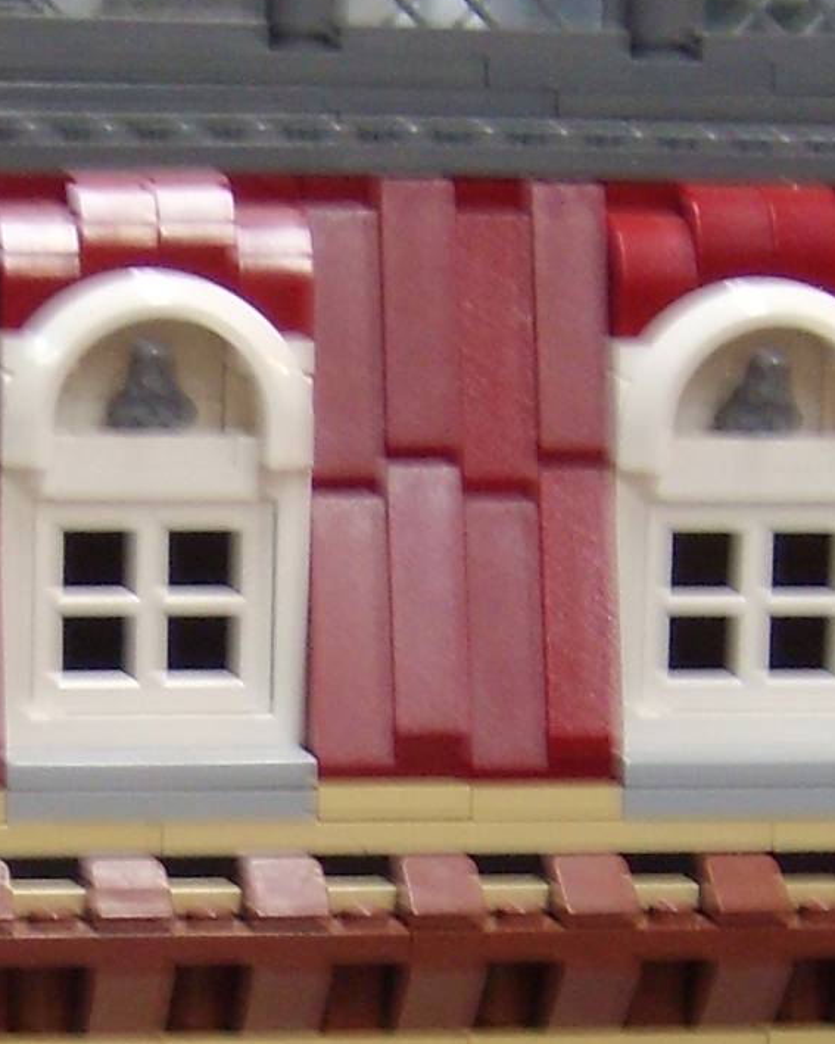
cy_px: 1097
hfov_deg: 10.4
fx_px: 4573
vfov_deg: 12.8
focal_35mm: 148
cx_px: 113
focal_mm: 5.8
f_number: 2.8
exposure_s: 1/11
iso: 50
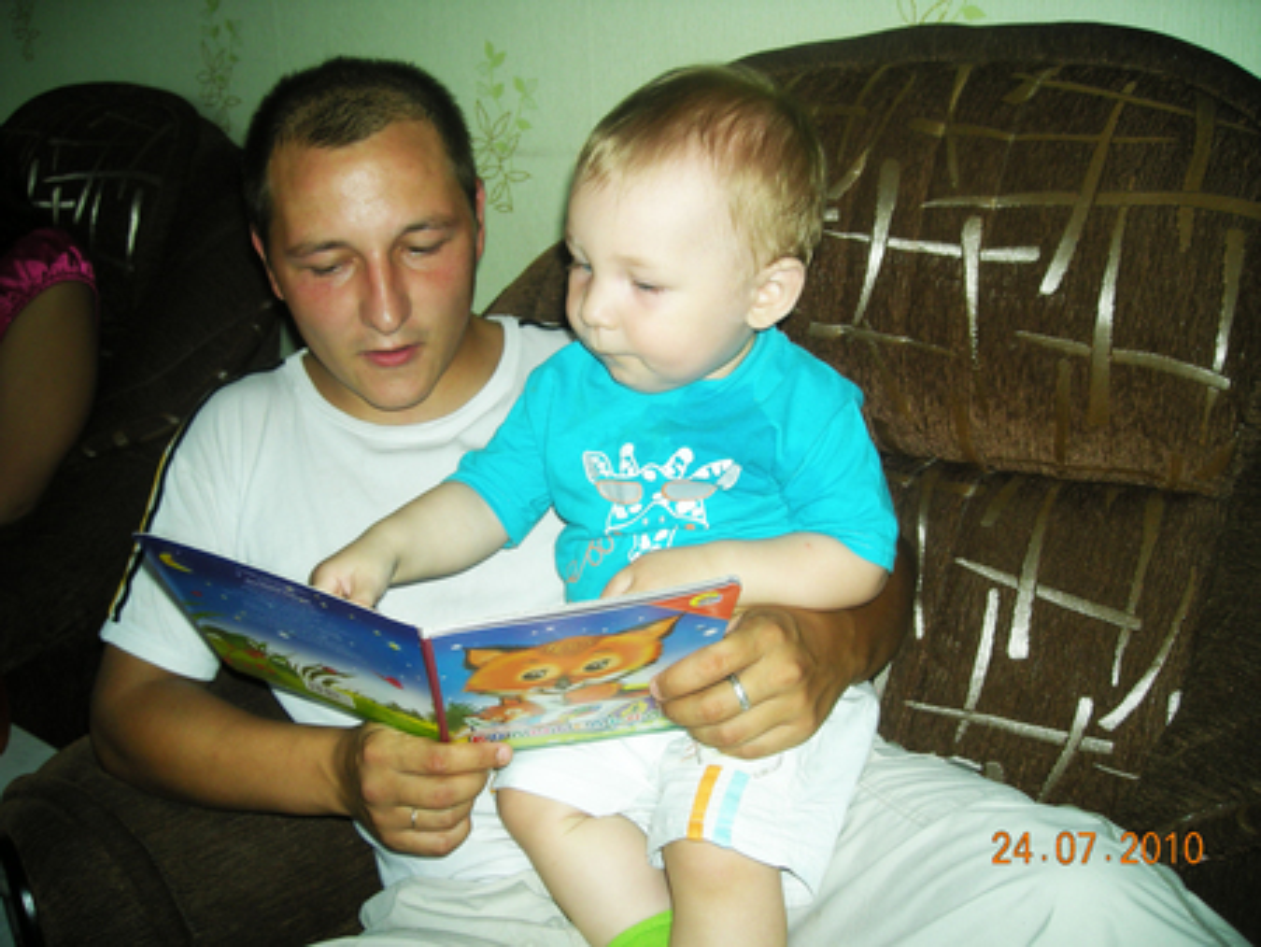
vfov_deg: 40.7
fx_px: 1276
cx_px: 630
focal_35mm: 35
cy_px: 474
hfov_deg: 52.6
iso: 50
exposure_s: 1/30
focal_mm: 5.7
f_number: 2.8
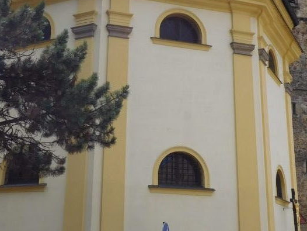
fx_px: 506
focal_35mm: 57
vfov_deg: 25.5
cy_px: 67
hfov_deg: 33.7
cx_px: 138
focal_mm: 4.5
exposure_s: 1/1500
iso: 125
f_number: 3.4
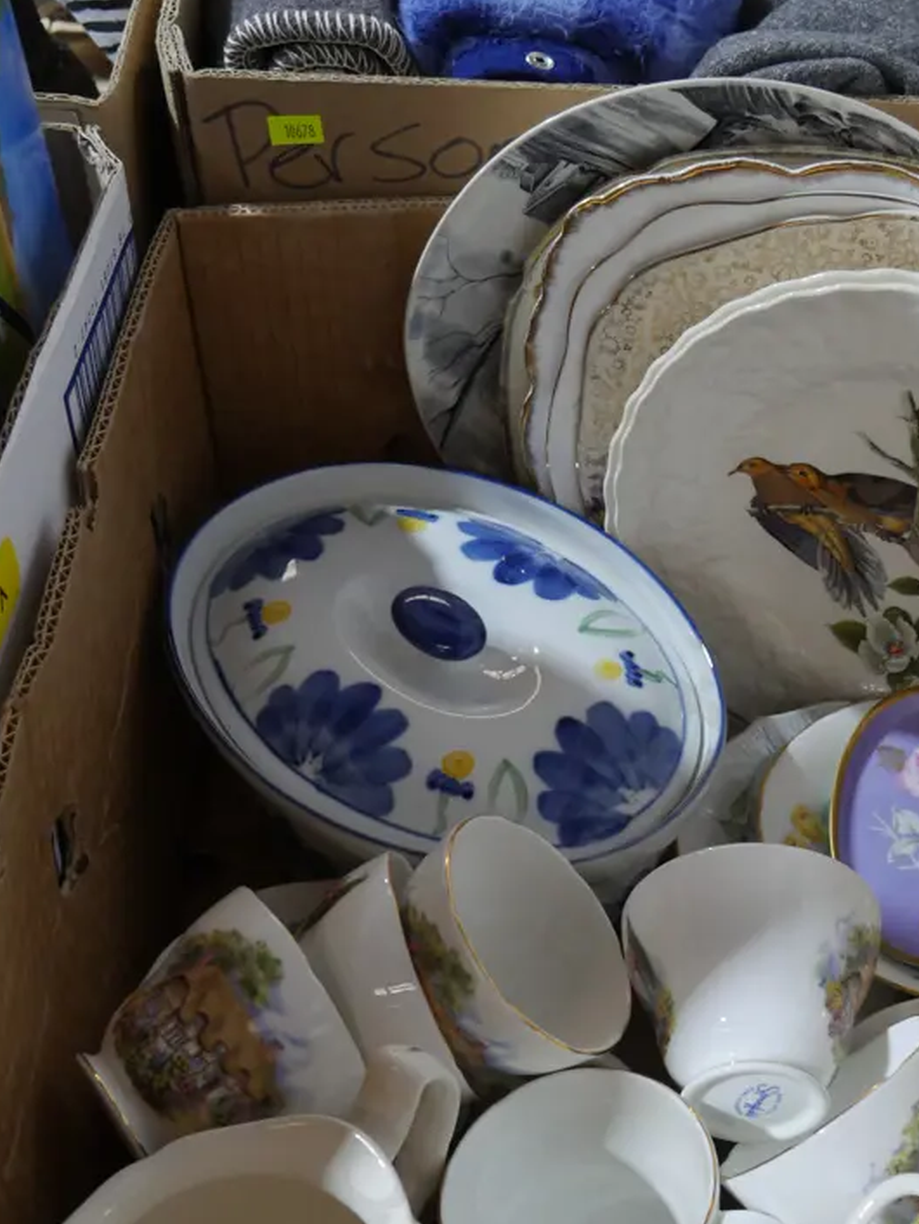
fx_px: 2052
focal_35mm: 58
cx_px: 634
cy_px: 829
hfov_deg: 25.1
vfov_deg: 32.9
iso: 1250
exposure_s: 1/60
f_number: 4.4
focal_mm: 20
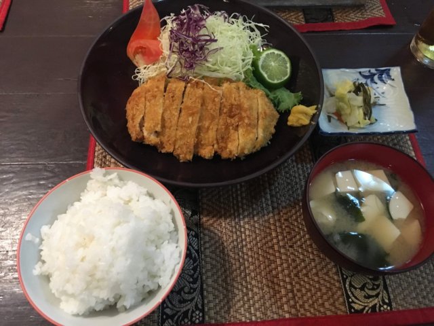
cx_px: 217
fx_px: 364
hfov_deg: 61.7
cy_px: 163
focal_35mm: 29
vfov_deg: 48.2
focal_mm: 4.15
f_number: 2.2
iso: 250
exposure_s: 1/17
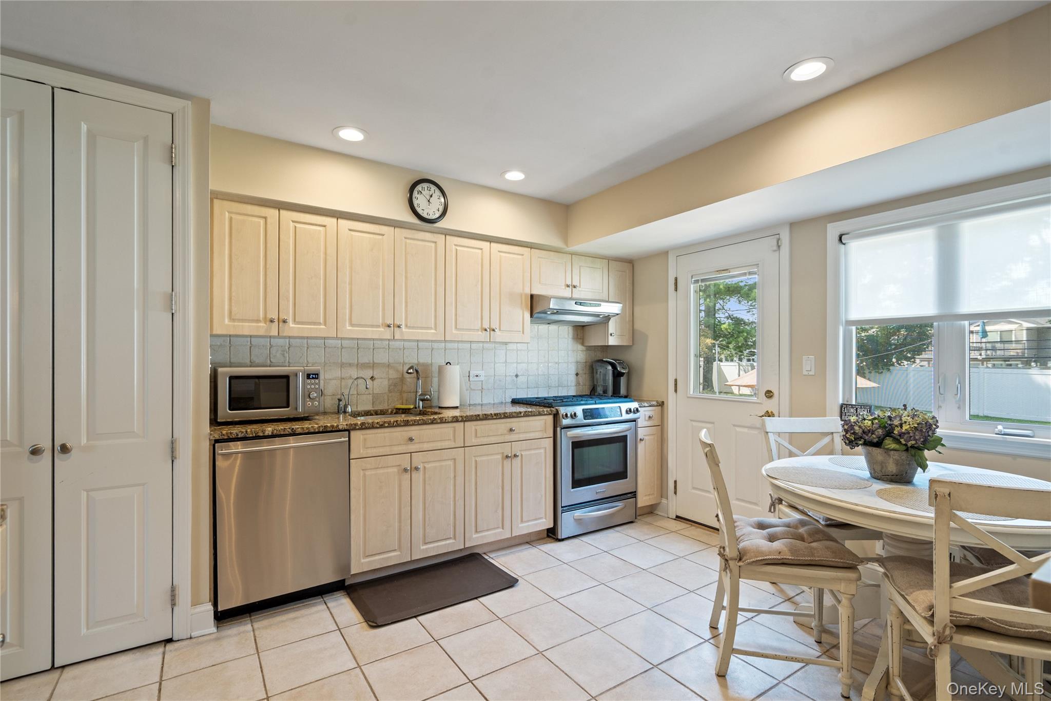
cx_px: 526
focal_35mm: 16
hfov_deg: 96.7
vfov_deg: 73.7
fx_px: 467
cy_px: 350
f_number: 6.3
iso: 800
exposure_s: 1/10
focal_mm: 16
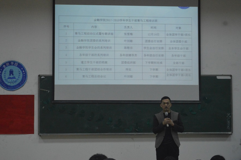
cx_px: 118
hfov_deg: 26.4
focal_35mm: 77
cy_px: 82
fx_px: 515
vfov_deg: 17.7
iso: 3200
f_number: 7.1
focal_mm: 50
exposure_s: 1/200
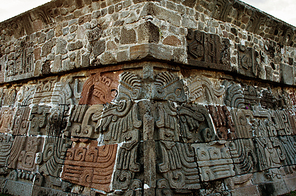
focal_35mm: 44
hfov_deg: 44.6
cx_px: 148
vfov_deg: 30.4
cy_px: 96
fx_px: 361
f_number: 8
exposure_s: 1/160
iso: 400
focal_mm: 21
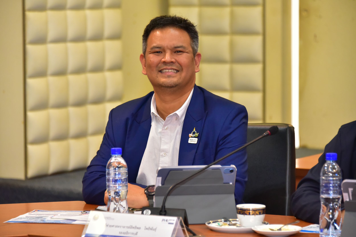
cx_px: 178
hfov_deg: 12.1
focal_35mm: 170
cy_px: 118
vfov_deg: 8.1
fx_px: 1682
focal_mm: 170
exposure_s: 1/100
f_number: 5.6
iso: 6400
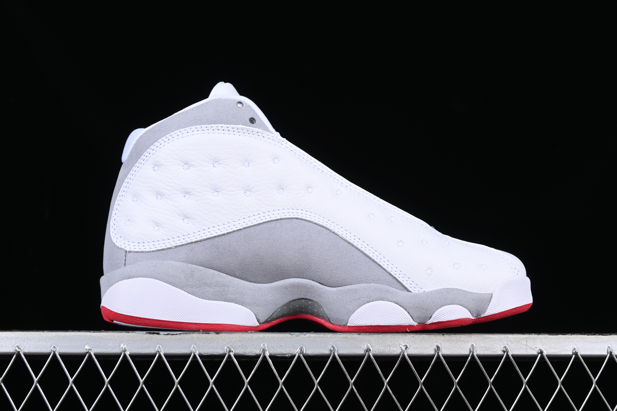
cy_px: 206
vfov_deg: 18.2
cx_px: 308
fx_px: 1285
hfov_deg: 27.0
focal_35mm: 75
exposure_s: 1/125
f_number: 8
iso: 160
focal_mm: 50
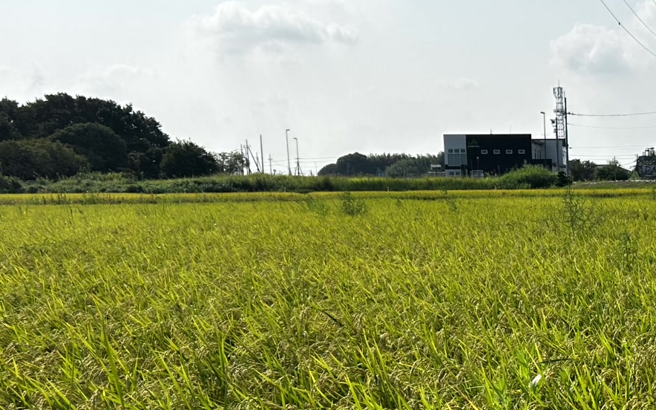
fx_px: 1144
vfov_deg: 19.9
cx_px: 669
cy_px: 380
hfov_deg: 29.7
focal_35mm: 64
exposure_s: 1/8000
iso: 50
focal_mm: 5.7
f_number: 1.5
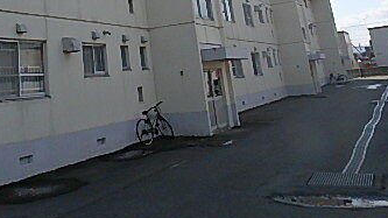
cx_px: 69
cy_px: -37
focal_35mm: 44
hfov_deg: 43.8
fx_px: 452
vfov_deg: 24.7
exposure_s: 1/640
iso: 125
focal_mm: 3.7
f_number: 6
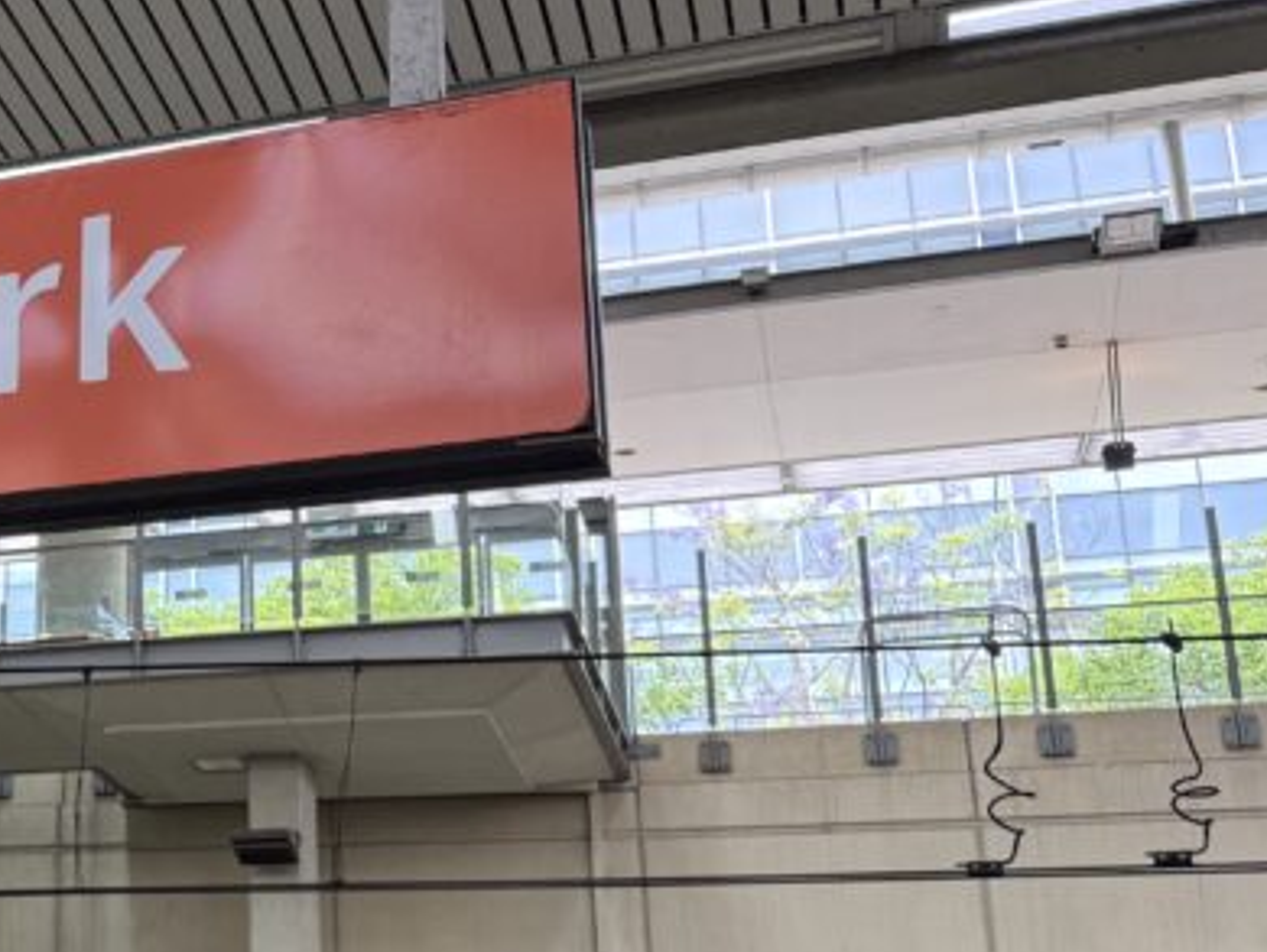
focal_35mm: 63
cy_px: 536
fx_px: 2307
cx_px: -260
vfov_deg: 23.3
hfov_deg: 27.1
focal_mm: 6.76
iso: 100
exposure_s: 1/100
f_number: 1.78
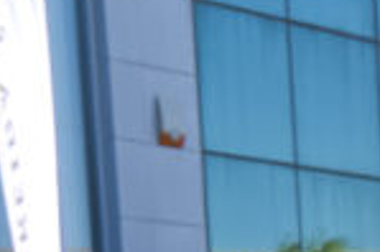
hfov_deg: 7.2
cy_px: 851
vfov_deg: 5.3
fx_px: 2541
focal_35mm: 241
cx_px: 1278
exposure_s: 1/180
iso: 160
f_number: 9
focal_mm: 23.5
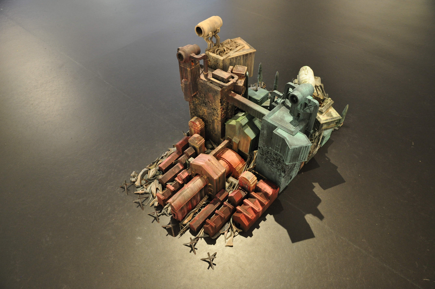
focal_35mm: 24
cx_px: 218
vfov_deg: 53.0
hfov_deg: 73.8
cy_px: 144
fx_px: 290
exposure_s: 1/5
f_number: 5
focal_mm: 16
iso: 800
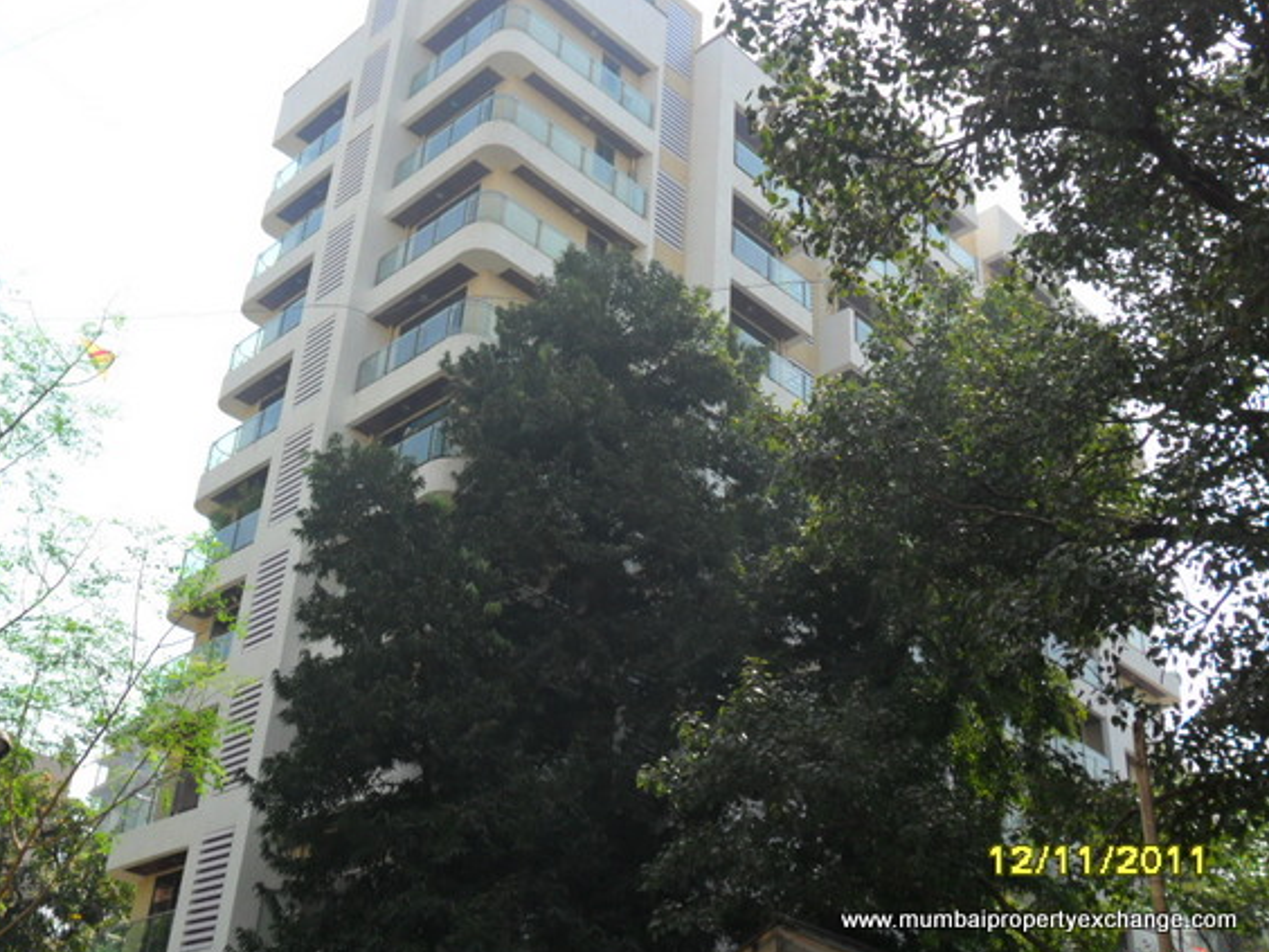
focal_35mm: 42
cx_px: 554
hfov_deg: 44.7
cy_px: 423
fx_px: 1540
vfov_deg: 34.3
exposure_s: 1/500
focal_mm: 6.6
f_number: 4
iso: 100
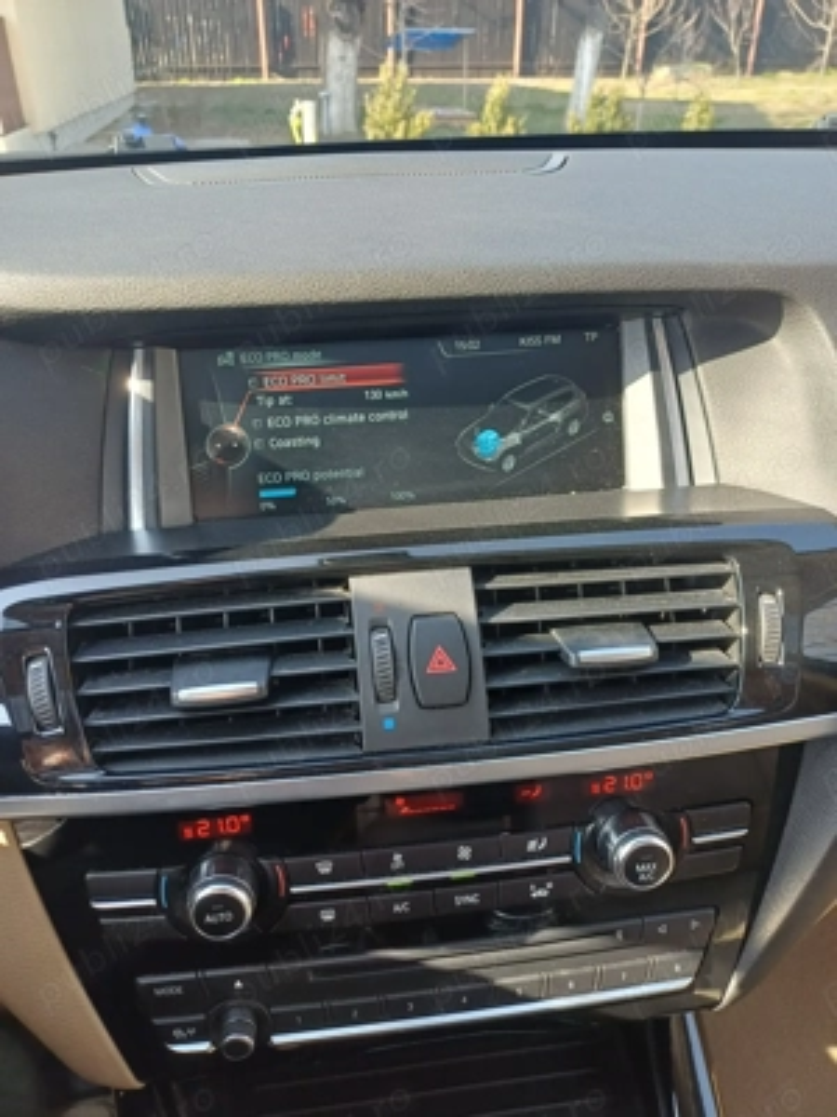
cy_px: 558
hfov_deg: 54.9
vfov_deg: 69.4
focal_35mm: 25
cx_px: 418
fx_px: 806
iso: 64
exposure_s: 1/100
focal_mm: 4.65
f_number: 1.8
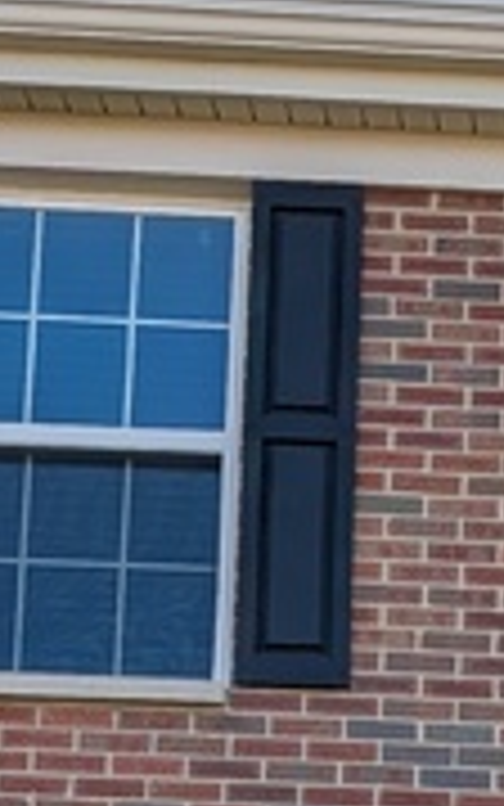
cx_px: 983
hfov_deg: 8.1
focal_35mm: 154
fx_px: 3382
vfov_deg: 12.4
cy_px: 1481
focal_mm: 6.9
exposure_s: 1/814
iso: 22
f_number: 1.68
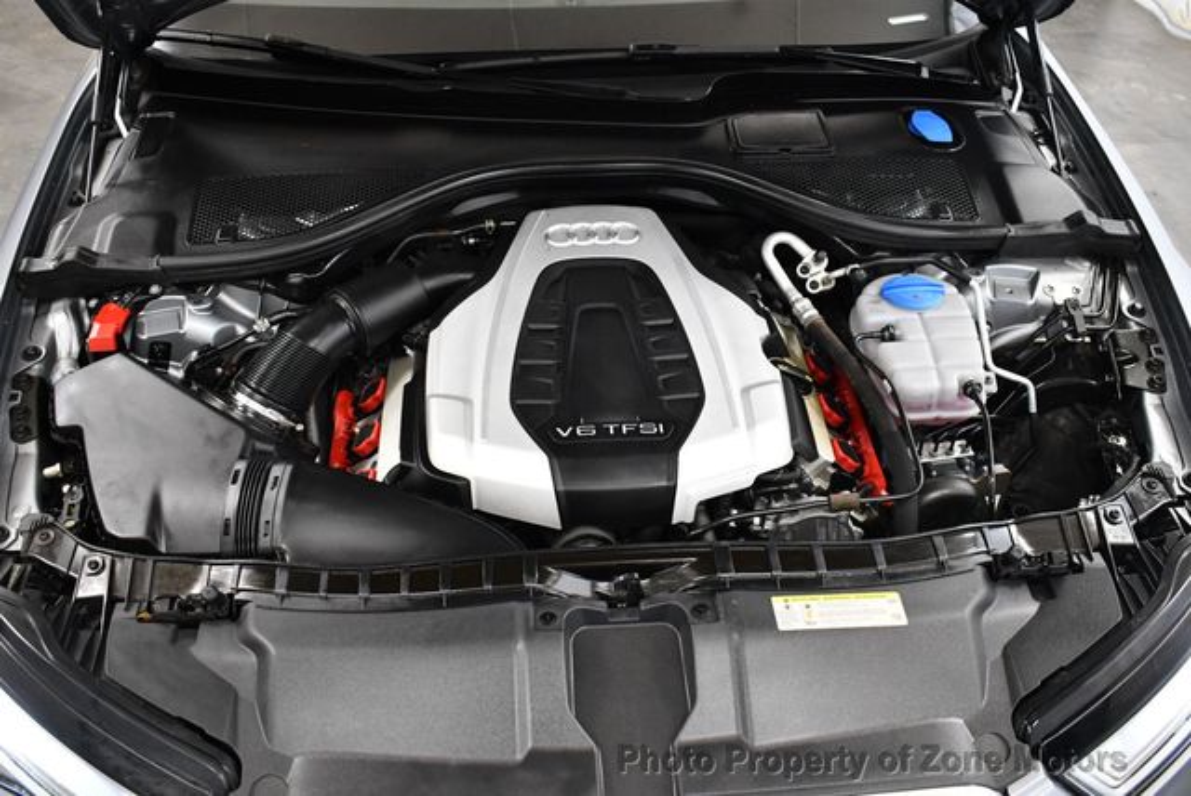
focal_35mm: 36
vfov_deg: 36.9
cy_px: 398
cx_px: 596
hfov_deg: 53.1
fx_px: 1192
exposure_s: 1/125
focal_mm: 18
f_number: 3.5
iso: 1800
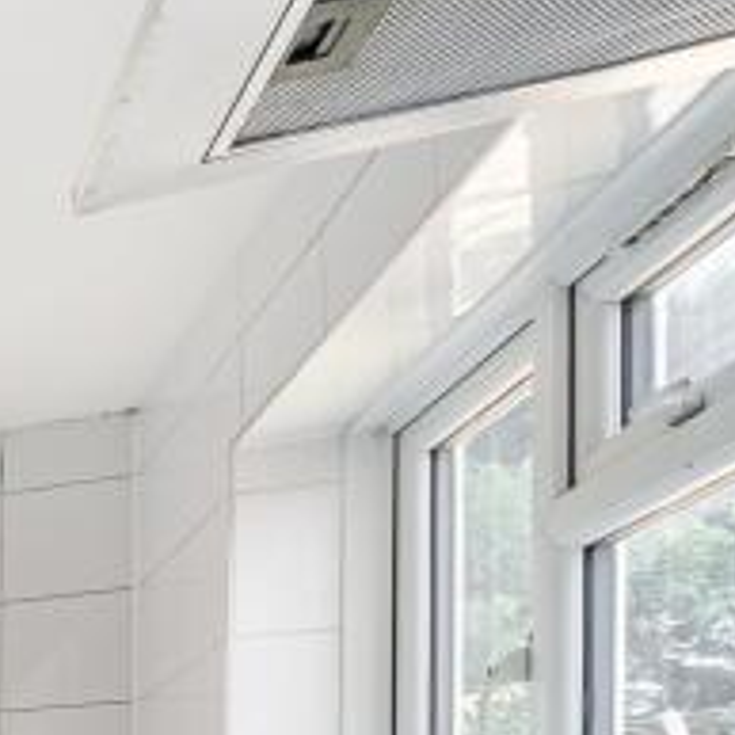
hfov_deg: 15.4
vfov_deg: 26.4
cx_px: -1013
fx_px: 1297
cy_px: 977
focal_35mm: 54
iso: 100
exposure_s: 1/3
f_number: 8
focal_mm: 12
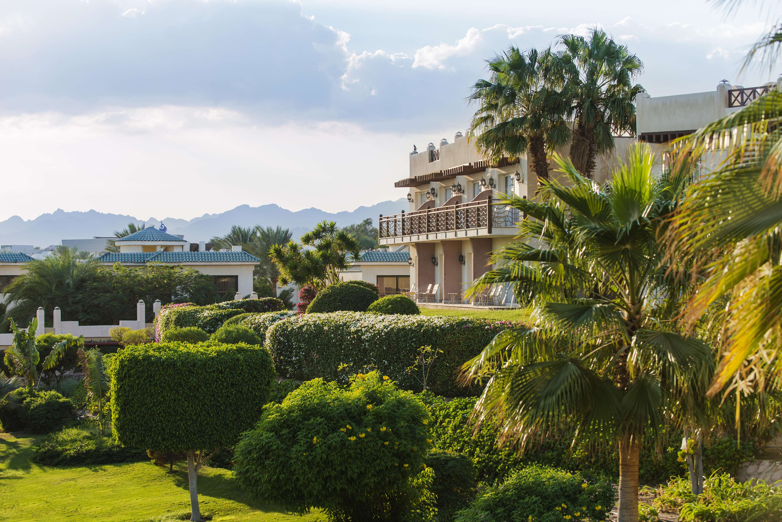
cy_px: 261
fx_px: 1782
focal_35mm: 82
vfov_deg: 16.7
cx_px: 391
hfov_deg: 24.8
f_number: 5
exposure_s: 1/320
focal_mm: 82
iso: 100
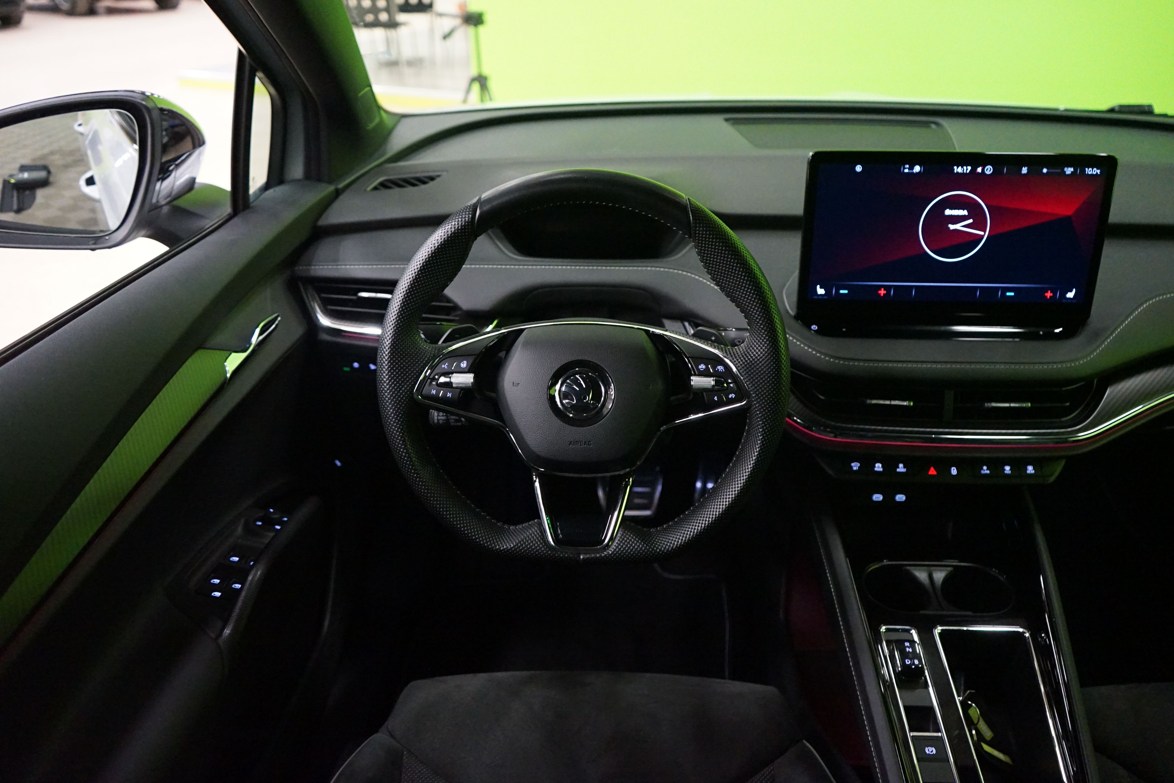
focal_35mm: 28
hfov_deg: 65.5
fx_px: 913
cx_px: 587
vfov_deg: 46.4
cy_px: 392
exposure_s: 1/40
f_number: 3.5
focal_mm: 28
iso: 6400
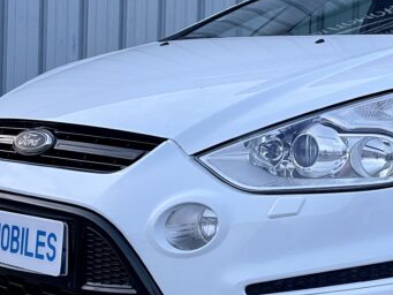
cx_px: 369
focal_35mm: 61
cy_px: 152
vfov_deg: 24.0
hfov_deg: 30.0
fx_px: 693
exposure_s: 1/60
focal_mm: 4.2
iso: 125
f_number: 1.6
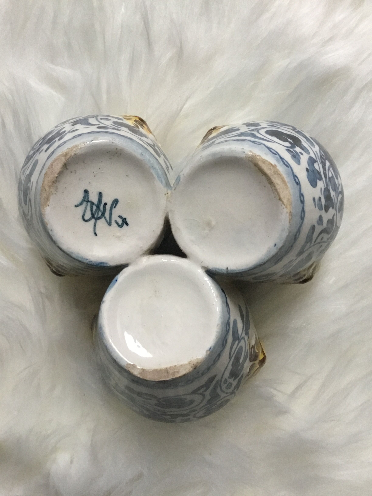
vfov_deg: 58.4
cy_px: 248
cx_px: 186
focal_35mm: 31
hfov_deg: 45.4
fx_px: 444
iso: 200
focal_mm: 3.3
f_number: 2.4
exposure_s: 1/20
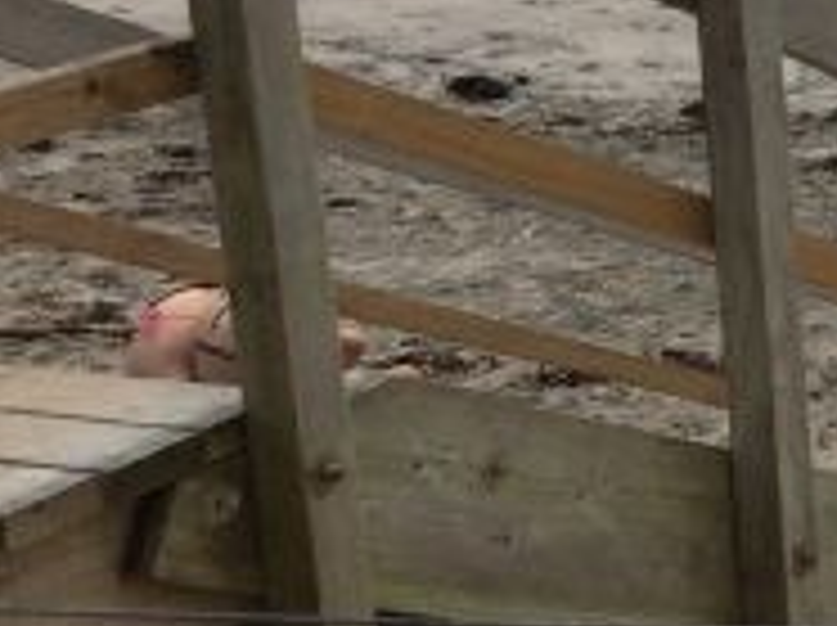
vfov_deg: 11.5
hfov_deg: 13.4
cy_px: -167
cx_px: 1724
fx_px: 3019
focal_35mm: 125
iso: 40
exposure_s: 1/5128
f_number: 2.2
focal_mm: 4.15
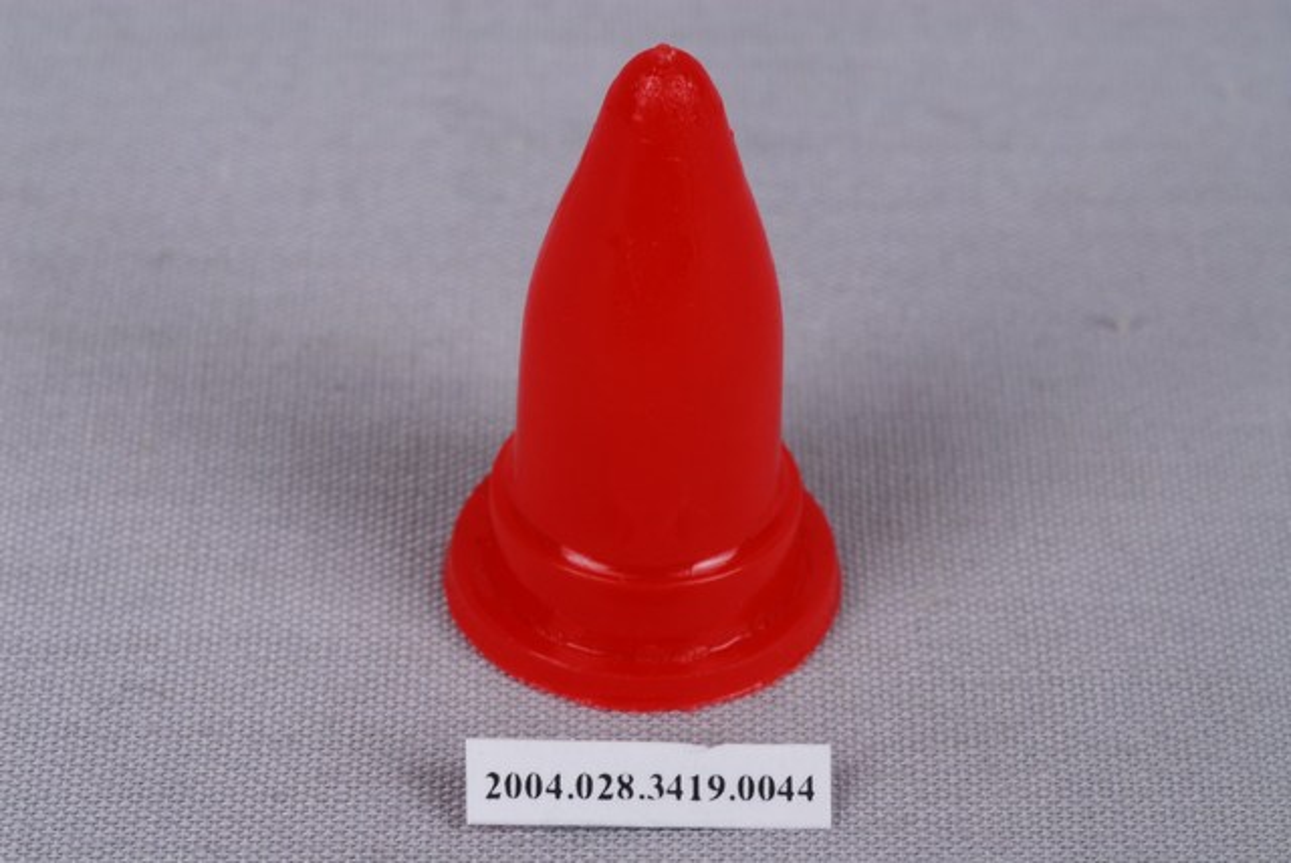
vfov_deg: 15.2
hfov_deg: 22.6
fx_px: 3230
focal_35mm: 90
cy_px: 432
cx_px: 646
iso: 100
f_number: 32
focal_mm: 60
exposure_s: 1/60
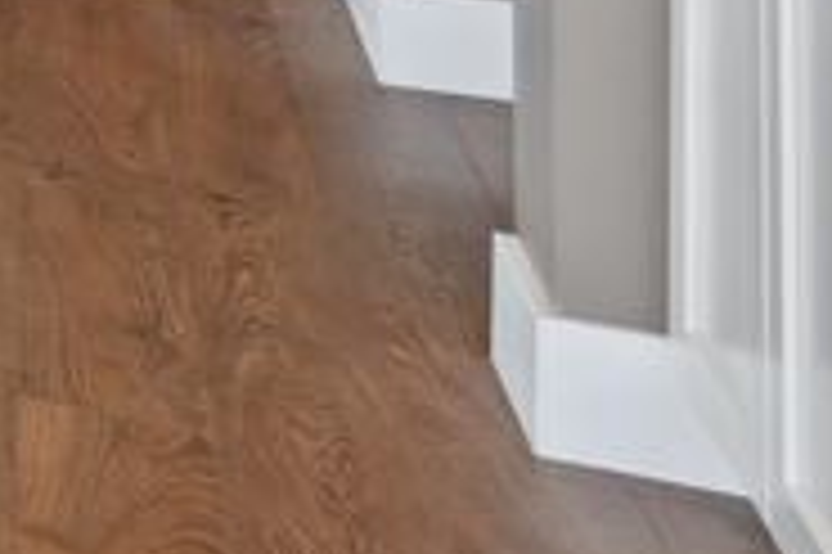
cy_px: -736
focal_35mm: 111
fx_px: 2563
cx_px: -1988
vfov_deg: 10.7
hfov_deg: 9.9
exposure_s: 1/100
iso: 400
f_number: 7.1
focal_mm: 16
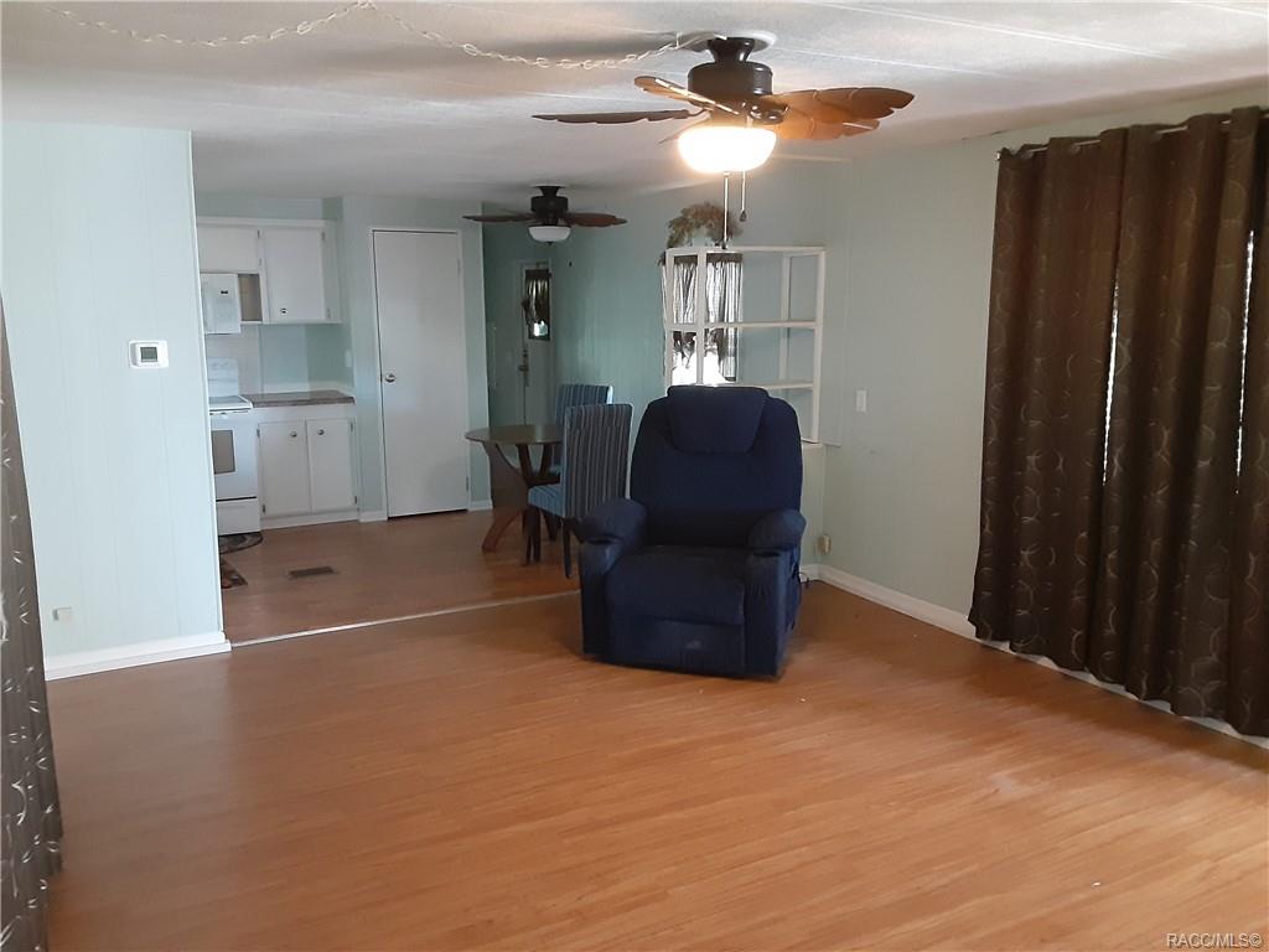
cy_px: 476
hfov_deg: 65.3
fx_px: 990
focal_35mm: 27
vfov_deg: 51.4
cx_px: 634
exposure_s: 1/24
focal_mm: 2.91
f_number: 1.9
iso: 500
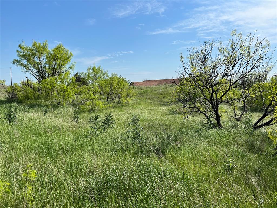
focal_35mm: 26
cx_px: 138
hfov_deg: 67.3
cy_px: 104
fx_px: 208
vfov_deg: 53.1
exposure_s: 1/4831
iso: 50
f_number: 1.5
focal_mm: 5.7
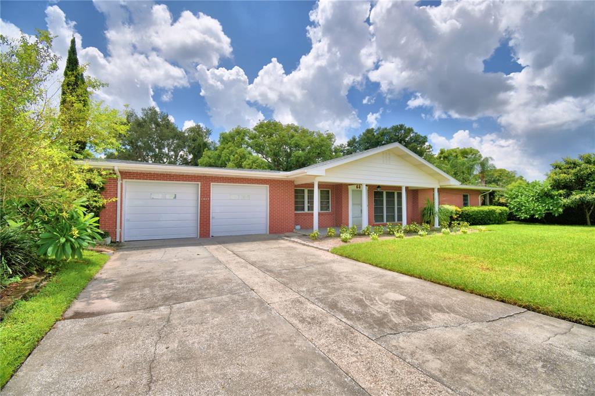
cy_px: 198
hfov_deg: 100.4
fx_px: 248
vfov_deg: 77.3
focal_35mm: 15
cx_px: 298
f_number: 4.5
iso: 100
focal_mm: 10
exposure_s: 1/1600
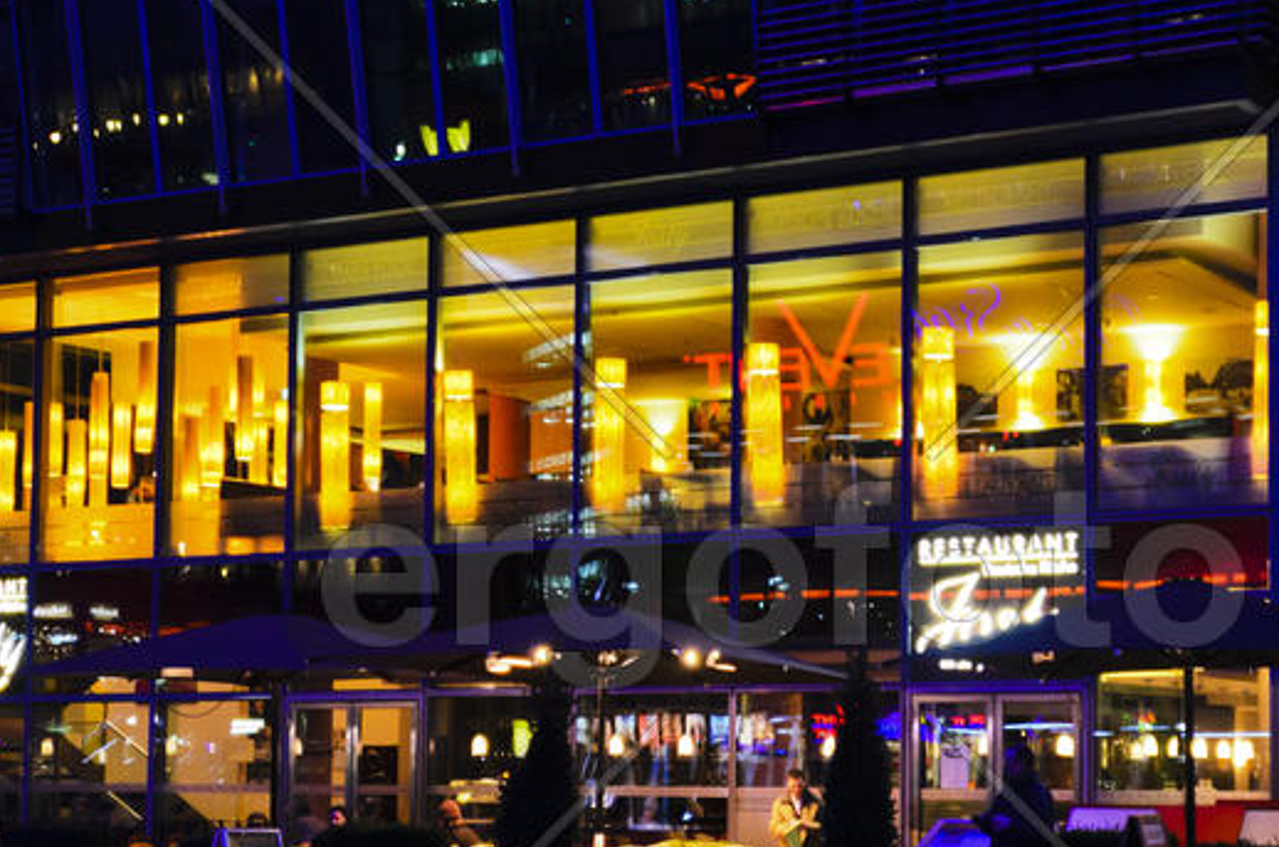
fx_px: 2517
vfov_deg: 19.0
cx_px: 798
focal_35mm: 71
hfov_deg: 28.4
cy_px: 585
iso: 1600
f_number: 3.5
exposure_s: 1/20
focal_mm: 28
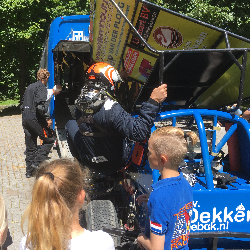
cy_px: 123
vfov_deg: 47.2
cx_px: 94
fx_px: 286
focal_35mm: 35
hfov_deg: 46.8
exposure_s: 1/927
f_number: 2.2
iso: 25
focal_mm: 4.15
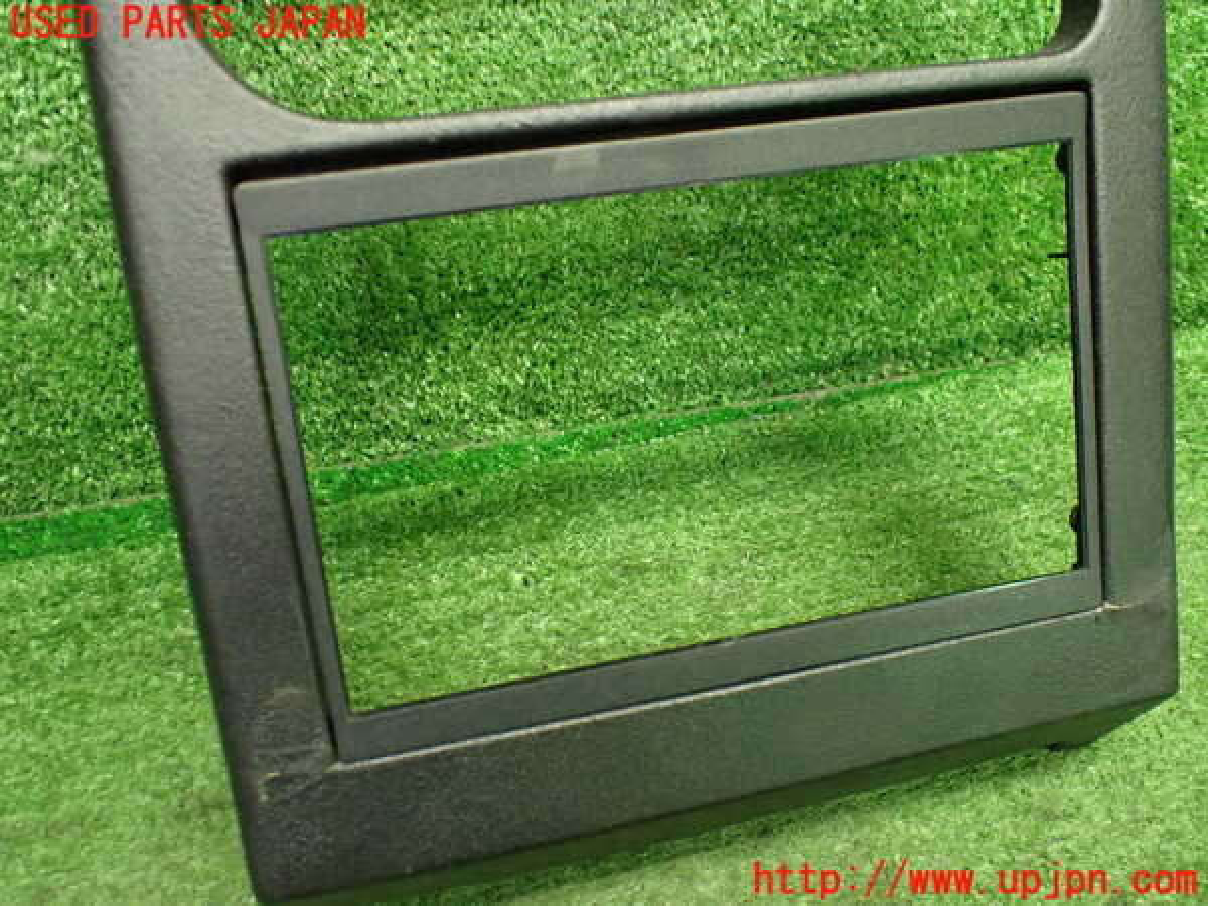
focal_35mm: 30
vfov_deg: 46.8
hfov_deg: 60.0
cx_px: 604
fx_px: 1047
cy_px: 453
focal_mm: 5.4
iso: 800
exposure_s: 1/60
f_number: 2.3
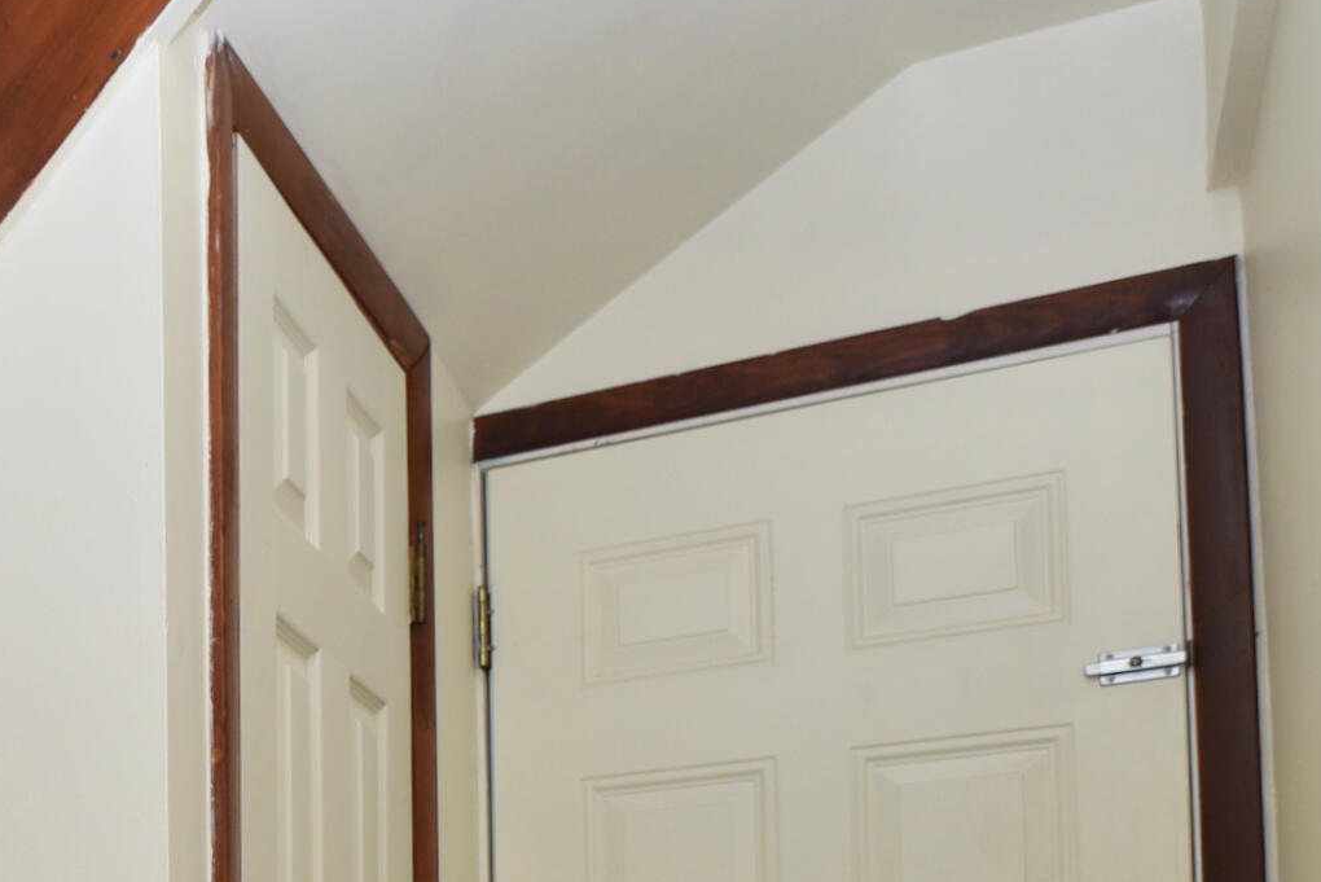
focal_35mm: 50
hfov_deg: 32.7
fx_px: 1835
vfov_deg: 23.7
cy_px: 1156
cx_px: -262
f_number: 5
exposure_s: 1/60
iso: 250
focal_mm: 17
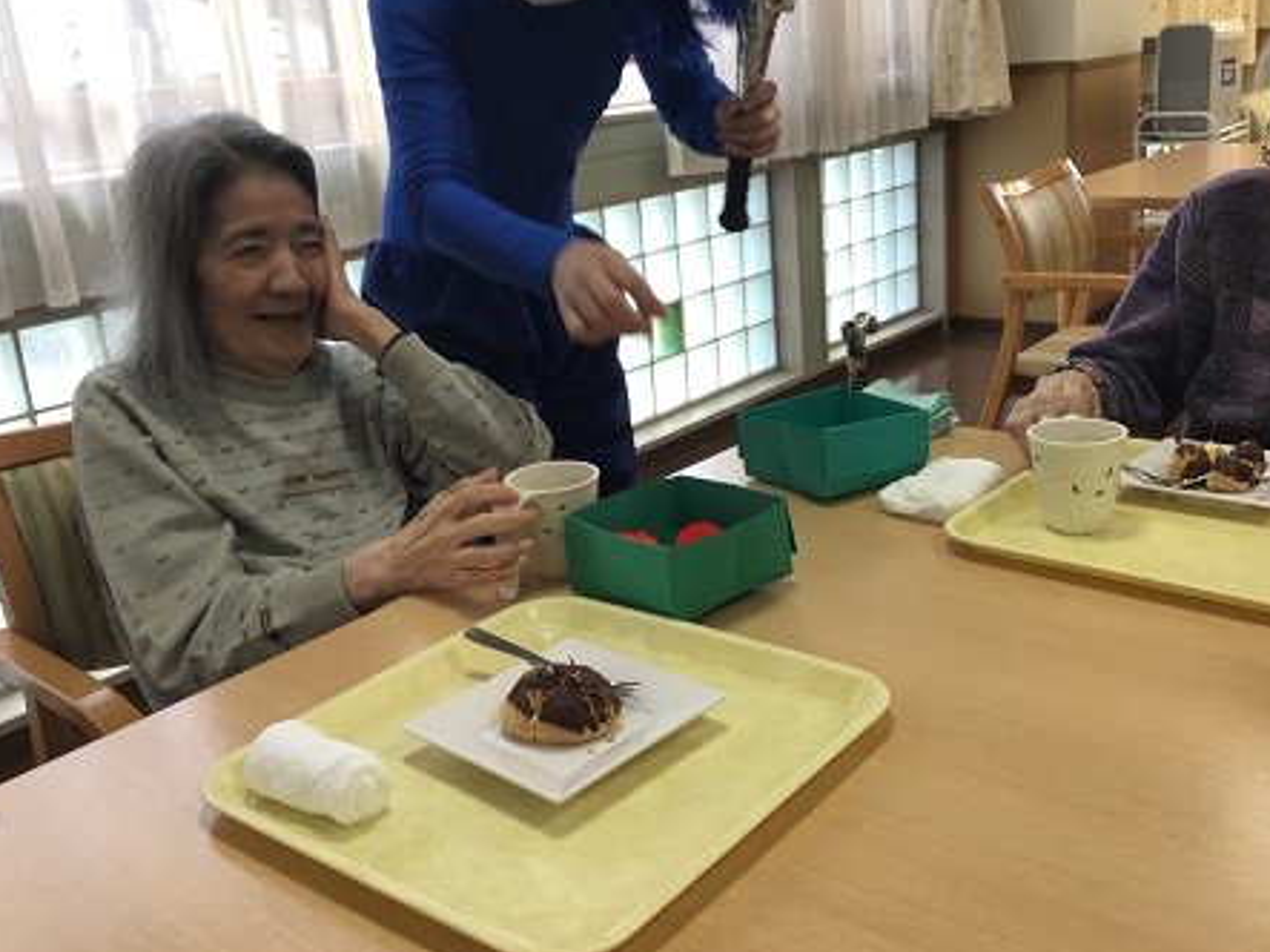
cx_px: 685
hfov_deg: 52.6
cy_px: 432
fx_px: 1284
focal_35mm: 35
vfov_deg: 40.6
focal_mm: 3.3
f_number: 2.4
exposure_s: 1/60
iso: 32
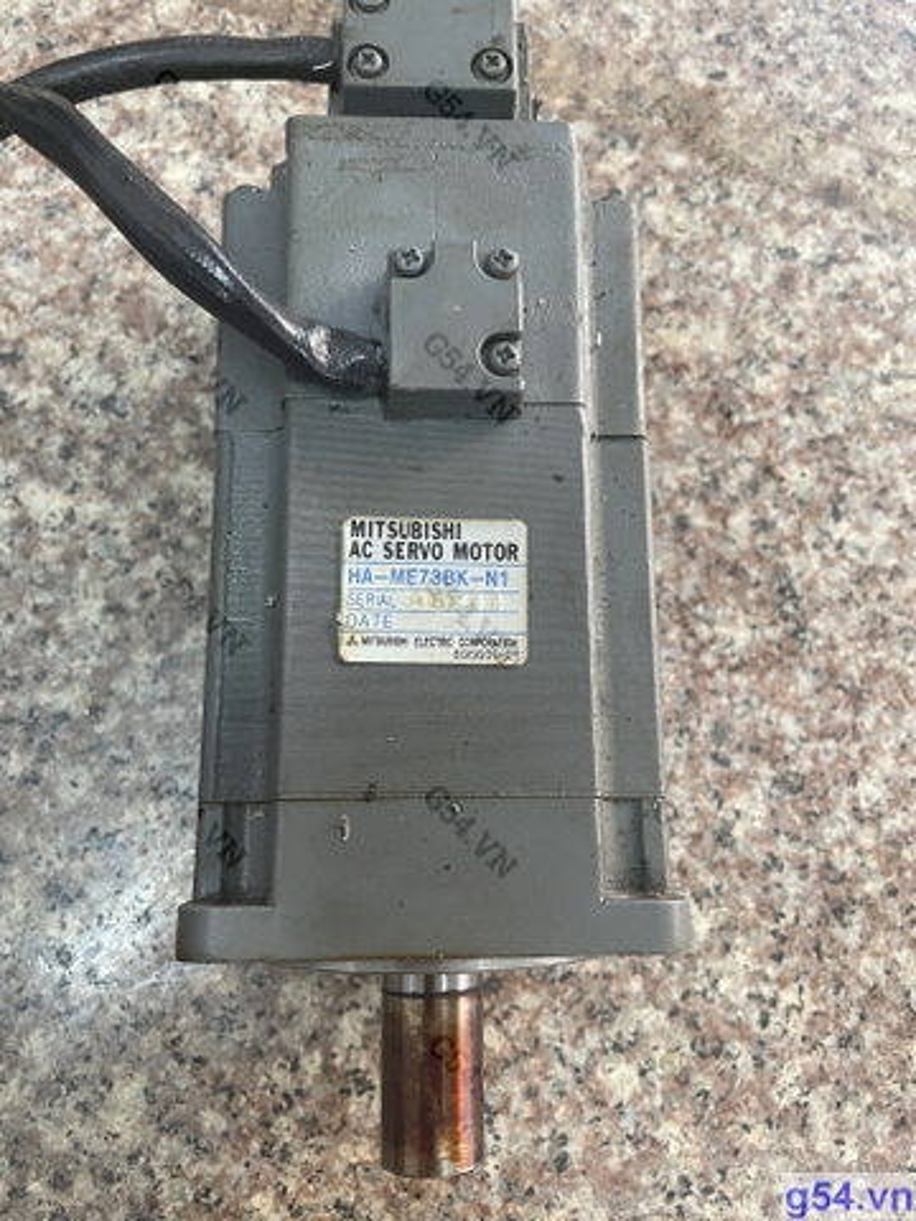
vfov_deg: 67.3
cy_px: 610
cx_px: 458
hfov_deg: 53.1
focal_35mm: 26
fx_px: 917
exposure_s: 1/60
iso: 250
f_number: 1.6
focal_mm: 4.2
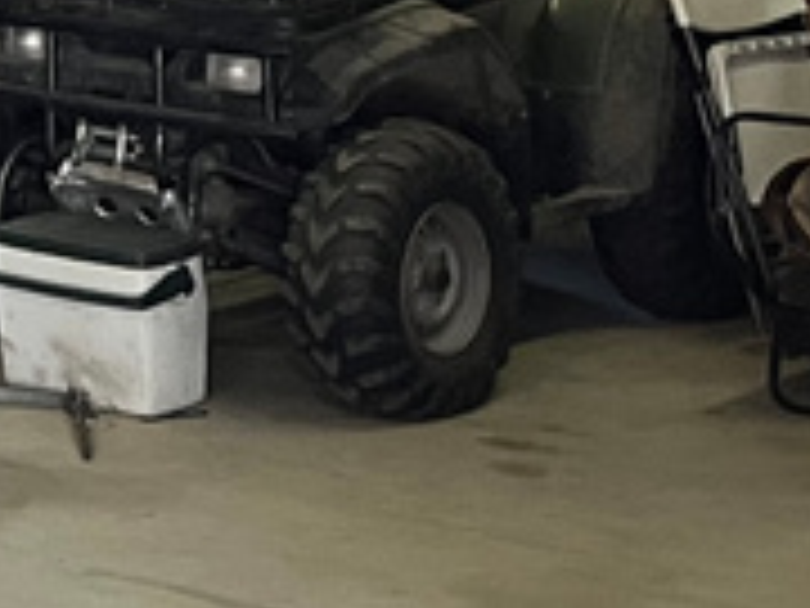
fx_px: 3463
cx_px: -1310
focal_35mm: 148
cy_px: -644
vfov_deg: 9.3
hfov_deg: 10.8
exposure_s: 1/60
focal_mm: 5.1
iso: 200
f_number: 1.6
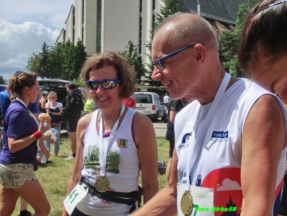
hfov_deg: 37.5
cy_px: 108
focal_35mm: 51
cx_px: 144
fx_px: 423
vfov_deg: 28.6
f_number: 4.4
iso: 100
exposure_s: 1/1000
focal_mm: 9.09
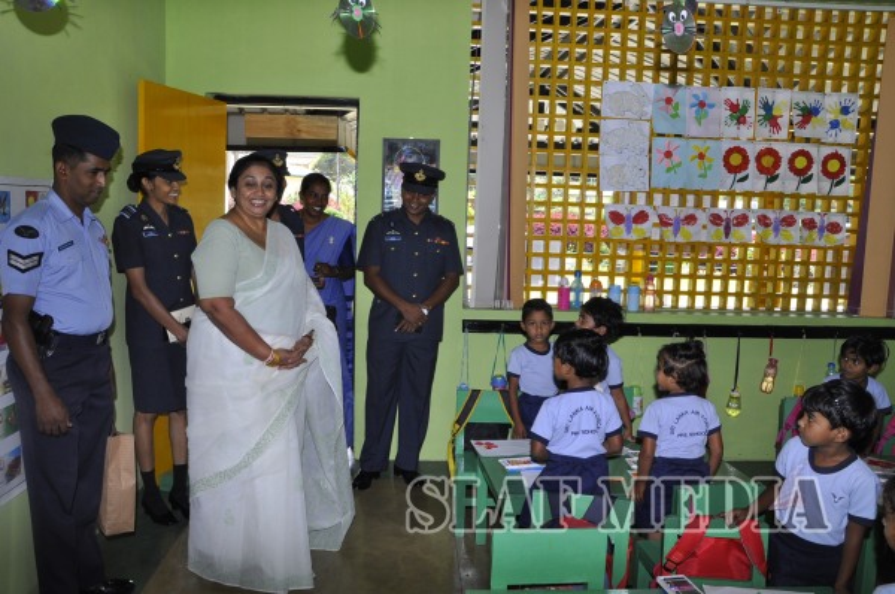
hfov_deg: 59.6
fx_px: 782
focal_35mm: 32
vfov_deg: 41.6
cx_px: 448
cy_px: 297
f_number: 10
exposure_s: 1/100
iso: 500
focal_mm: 21
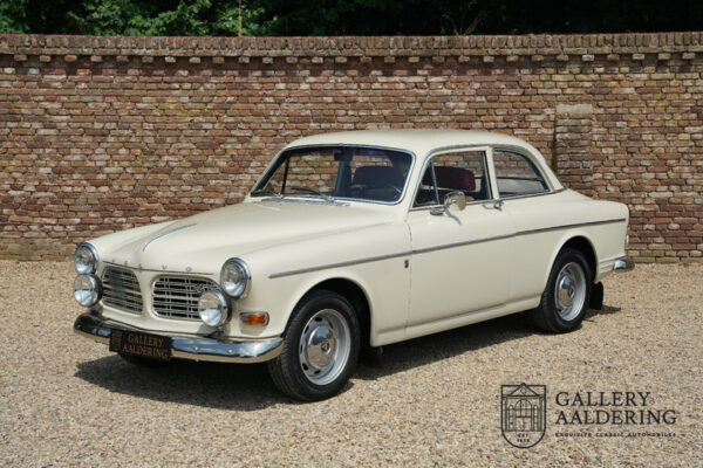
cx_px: 352
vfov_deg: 22.6
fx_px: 1172
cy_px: 234
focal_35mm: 60
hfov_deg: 33.4
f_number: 5.6
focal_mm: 60
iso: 100
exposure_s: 1/320
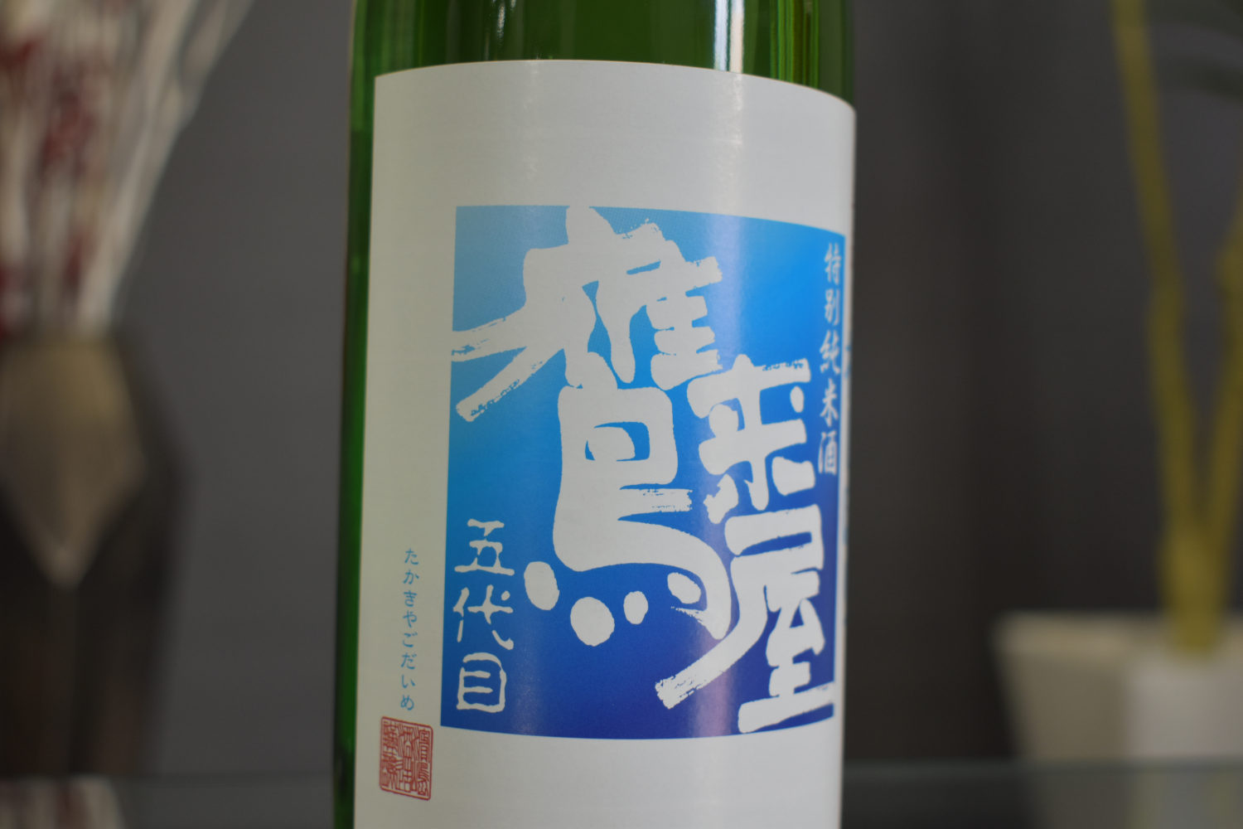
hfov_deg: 38.9
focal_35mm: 51
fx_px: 1761
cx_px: 622
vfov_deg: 26.5
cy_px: 414
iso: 400
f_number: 4.5
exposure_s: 1/40
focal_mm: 34
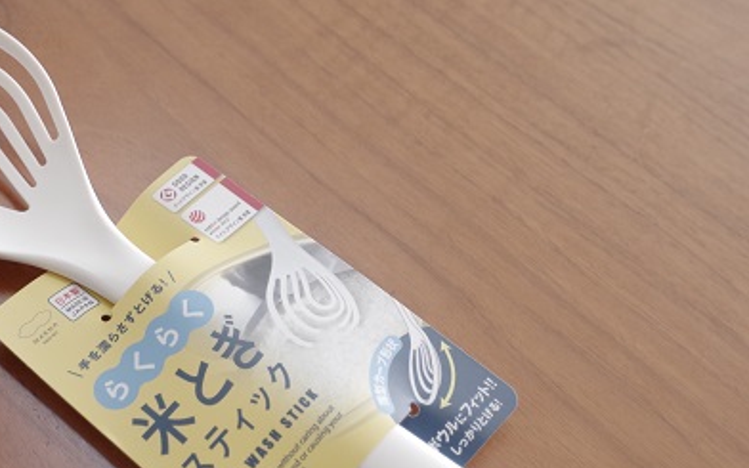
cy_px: 312
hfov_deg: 43.4
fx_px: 919
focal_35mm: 45
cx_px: 221
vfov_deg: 28.4
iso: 200
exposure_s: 1/40
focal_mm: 15
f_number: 4
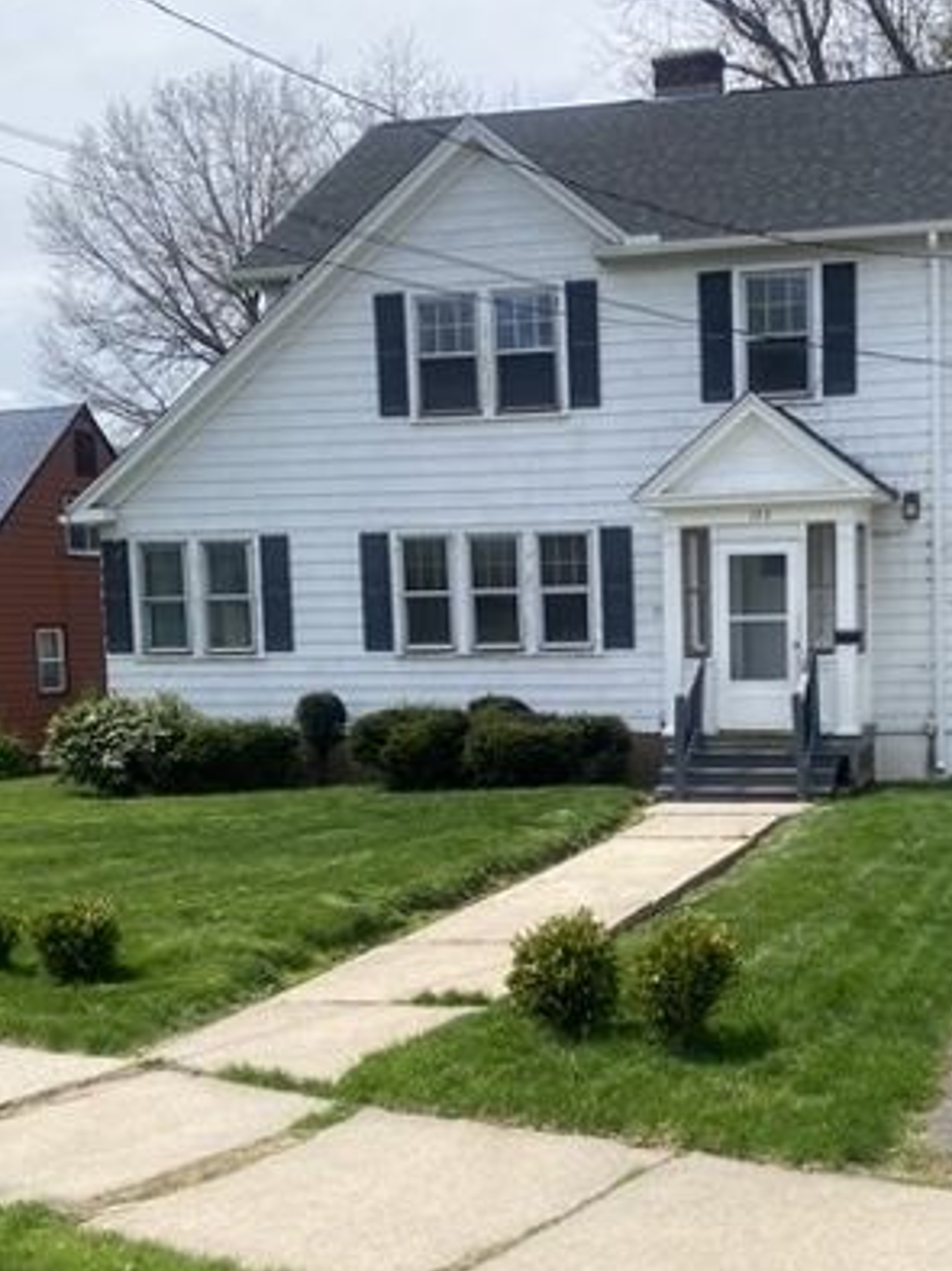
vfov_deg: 42.6
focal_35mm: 44
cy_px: 805
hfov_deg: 32.3
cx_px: 700
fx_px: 1615
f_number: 1.8
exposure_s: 1/2513
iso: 32
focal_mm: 4.25
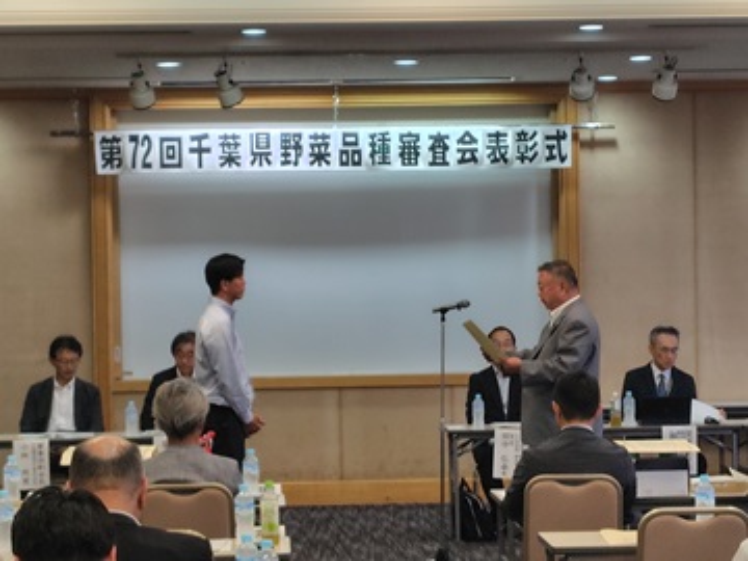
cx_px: 374
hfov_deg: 73.9
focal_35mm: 23
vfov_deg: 58.9
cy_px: 280
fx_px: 497
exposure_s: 1/100
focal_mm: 5.6
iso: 235
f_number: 1.9
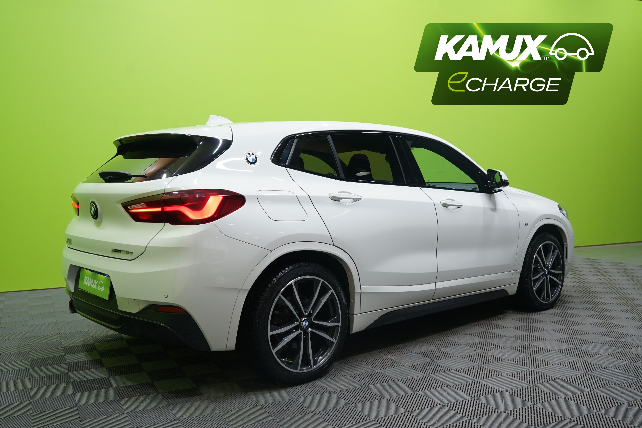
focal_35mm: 32
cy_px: 214
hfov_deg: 58.7
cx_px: 321
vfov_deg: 41.1
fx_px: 571
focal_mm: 32
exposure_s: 1/20
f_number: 5
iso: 800
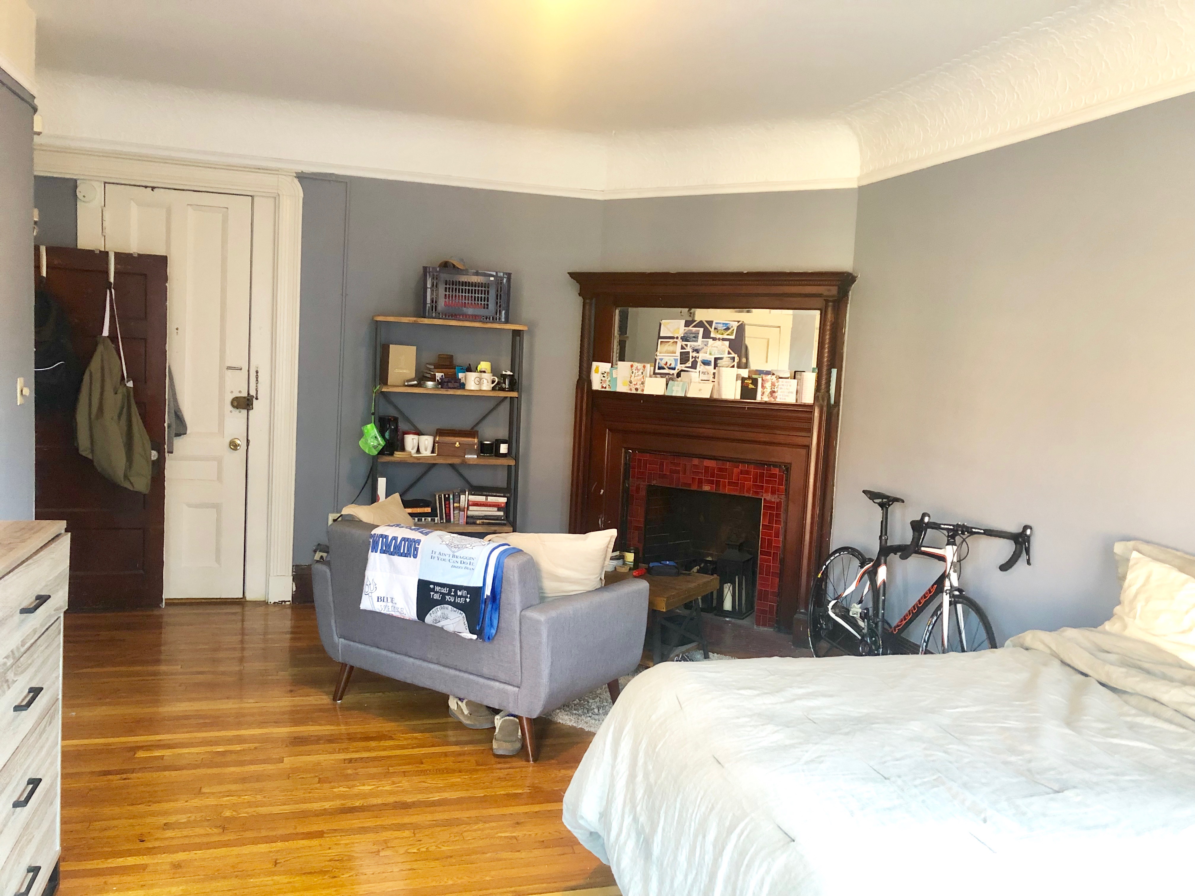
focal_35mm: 28
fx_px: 967
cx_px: 598
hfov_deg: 63.4
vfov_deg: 49.7
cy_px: 448
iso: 100
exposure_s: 1/9
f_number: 1.8
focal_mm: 3.99
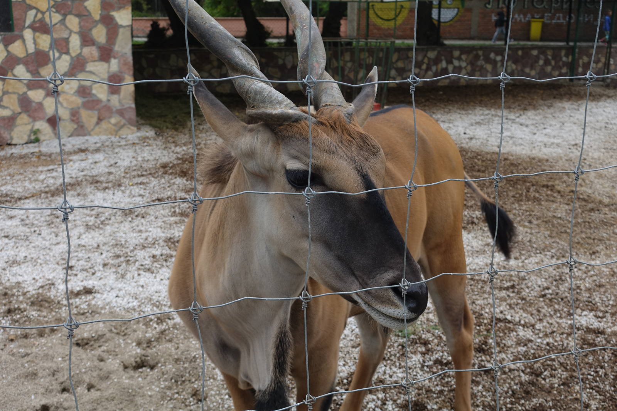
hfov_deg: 44.5
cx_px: 308
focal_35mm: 44
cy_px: 206
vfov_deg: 30.5
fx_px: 754
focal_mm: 16.17
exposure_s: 1/200
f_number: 4
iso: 125
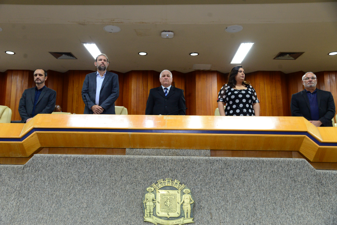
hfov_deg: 55.8
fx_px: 318
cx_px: 168
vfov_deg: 38.9
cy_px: 112
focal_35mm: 34
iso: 2500
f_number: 4.5
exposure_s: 1/60
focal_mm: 34
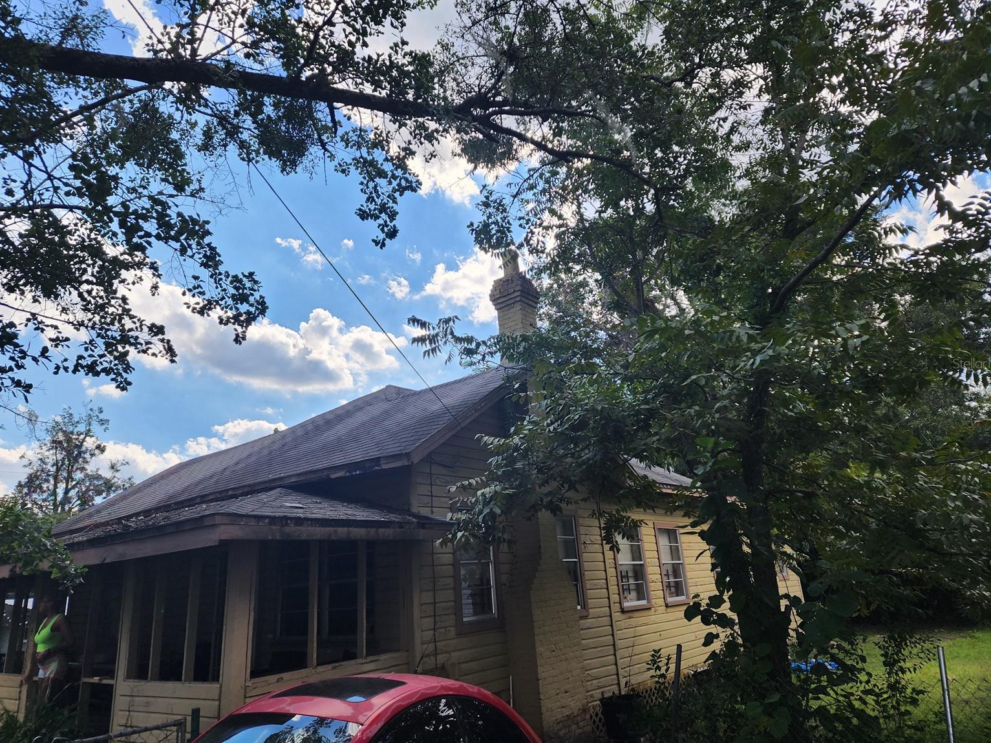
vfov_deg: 56.8
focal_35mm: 24
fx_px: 687
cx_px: 496
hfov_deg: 71.6
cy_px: 363
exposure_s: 1/566
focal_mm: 6.4
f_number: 1.8
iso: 12
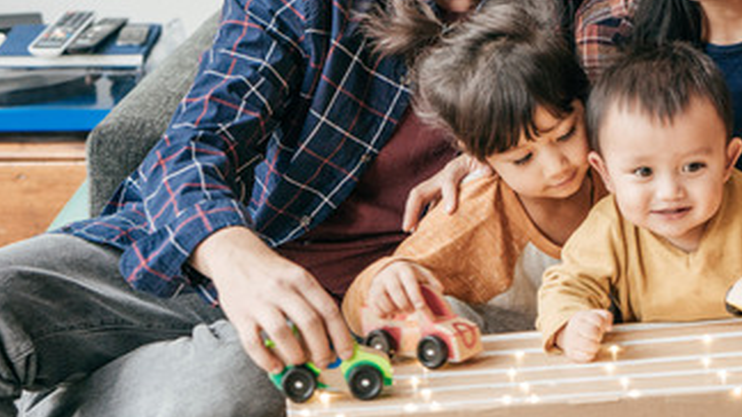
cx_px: 543
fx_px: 3029
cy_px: 135
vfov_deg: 7.9
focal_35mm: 154
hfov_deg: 13.9
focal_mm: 85
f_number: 3.5
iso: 400
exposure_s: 1/125
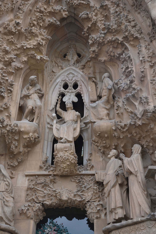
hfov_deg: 28.1
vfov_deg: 41.1
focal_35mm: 48
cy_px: 117
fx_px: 312
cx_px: 78
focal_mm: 48
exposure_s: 1/125
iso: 200
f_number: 8
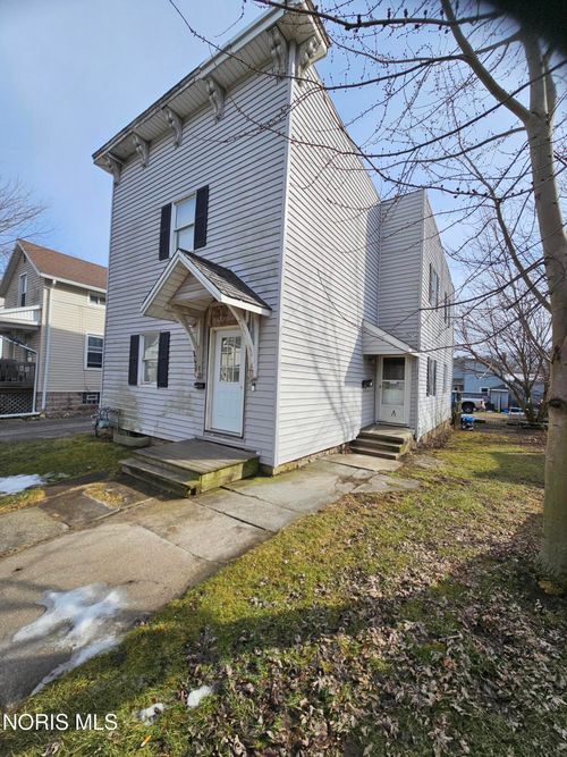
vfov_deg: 106.2
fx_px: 284
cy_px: 378
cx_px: 284
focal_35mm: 13
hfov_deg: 89.9
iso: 50
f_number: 2.2
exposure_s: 1/2043
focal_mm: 2.2
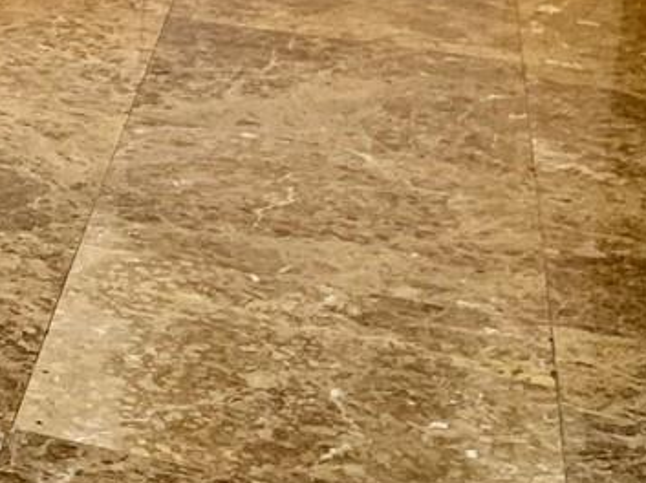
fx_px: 2200
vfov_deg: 12.0
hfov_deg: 14.1
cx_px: -633
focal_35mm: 118
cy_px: -210
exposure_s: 1/60
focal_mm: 4.25
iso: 160
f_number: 1.8
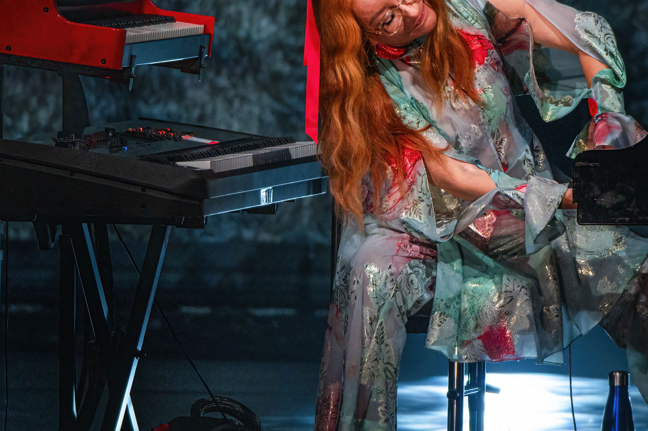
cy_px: 172
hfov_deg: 2.3
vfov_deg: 1.5
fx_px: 16081
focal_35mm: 894
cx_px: 445
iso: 4000
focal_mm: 500
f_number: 6.3
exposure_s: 1/200
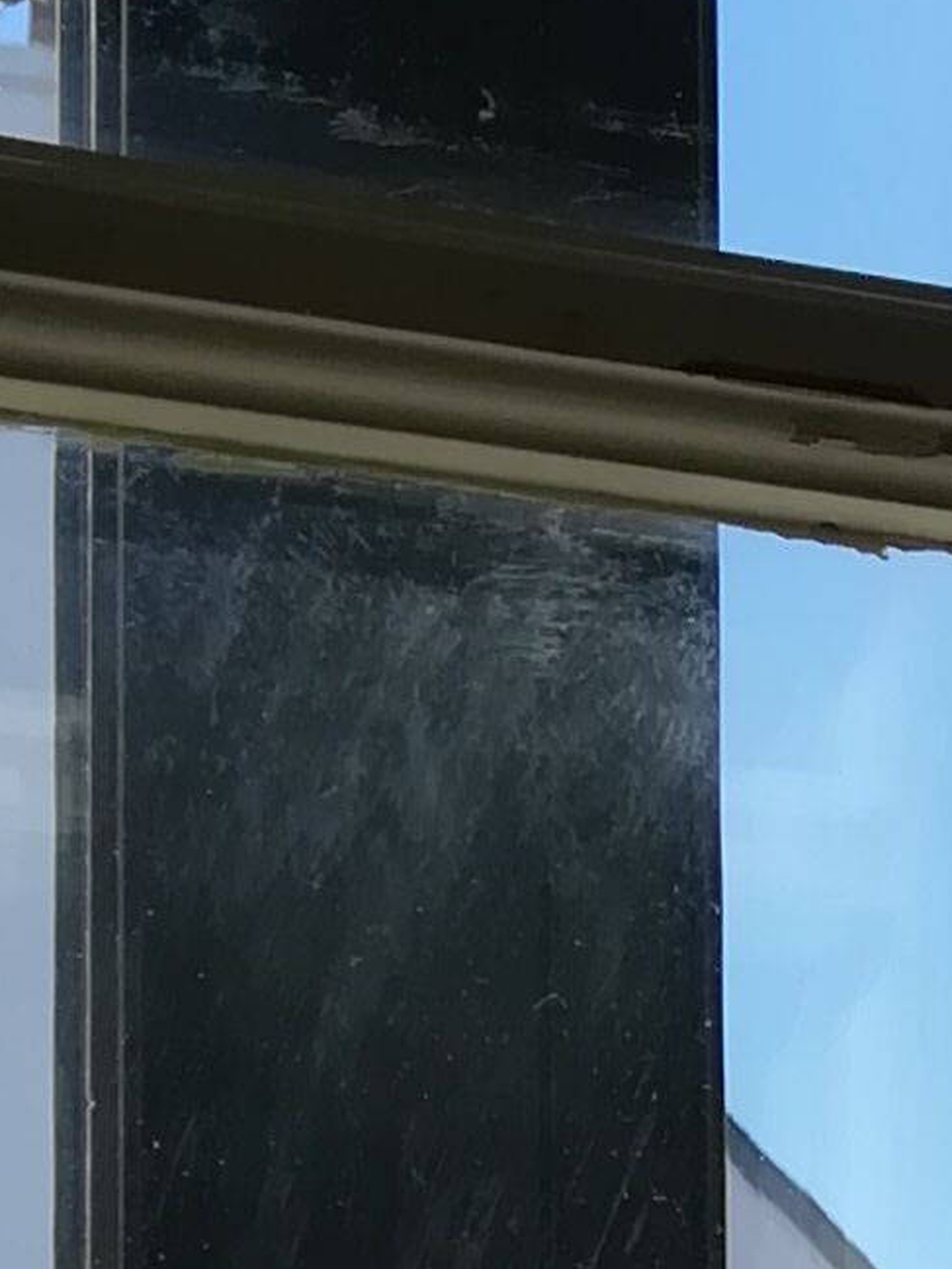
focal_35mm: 159
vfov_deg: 11.9
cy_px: 1850
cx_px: 1871
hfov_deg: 8.8
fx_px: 5828
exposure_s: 1/384
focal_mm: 3.83
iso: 50
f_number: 2.2
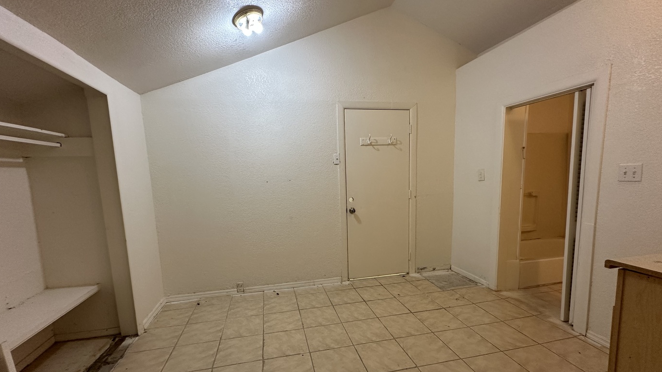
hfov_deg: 99.4
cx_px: 326
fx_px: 281
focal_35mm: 16
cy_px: 205
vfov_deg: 66.9
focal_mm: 2.22
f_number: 2.2
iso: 250
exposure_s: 1/120
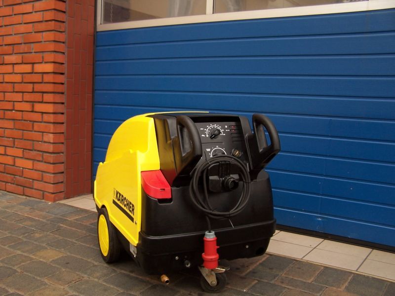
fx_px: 434
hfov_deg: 49.0
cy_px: 148
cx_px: 198
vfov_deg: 37.7
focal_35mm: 38
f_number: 2.8
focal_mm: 6.3
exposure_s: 1/60
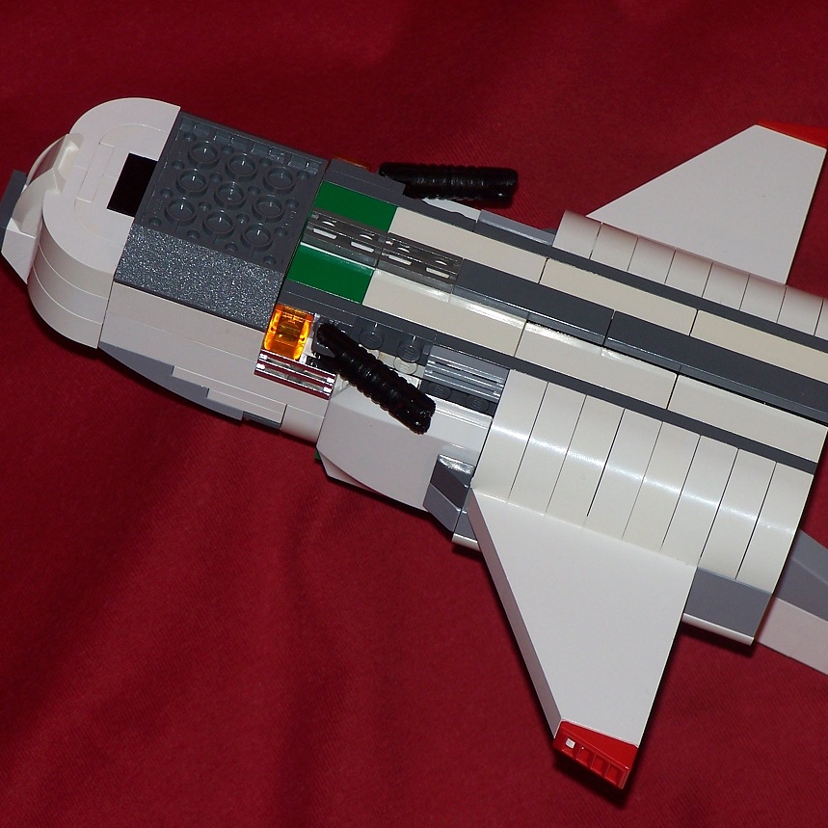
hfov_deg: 7.8
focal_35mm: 224
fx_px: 6062
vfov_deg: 7.8
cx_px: 464
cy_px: 414
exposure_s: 1/125
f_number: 3.2
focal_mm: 31.3
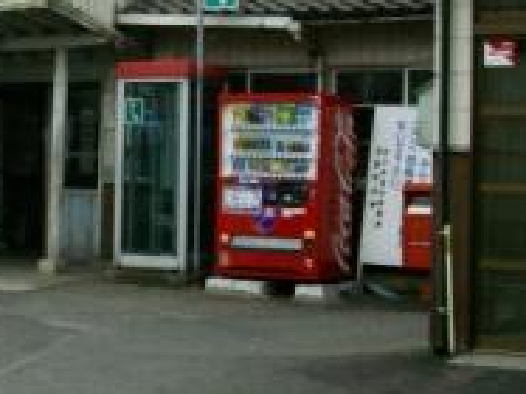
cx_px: -65
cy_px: 0
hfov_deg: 17.5
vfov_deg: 13.5
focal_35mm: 108
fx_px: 1640
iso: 80
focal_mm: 7.4
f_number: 5.4
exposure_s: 1/500
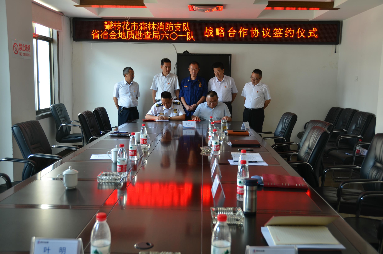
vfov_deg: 34.1
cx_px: 192
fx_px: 414
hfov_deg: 49.6
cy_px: 127
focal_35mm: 39
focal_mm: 26
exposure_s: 1/13
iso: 100
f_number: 3.8
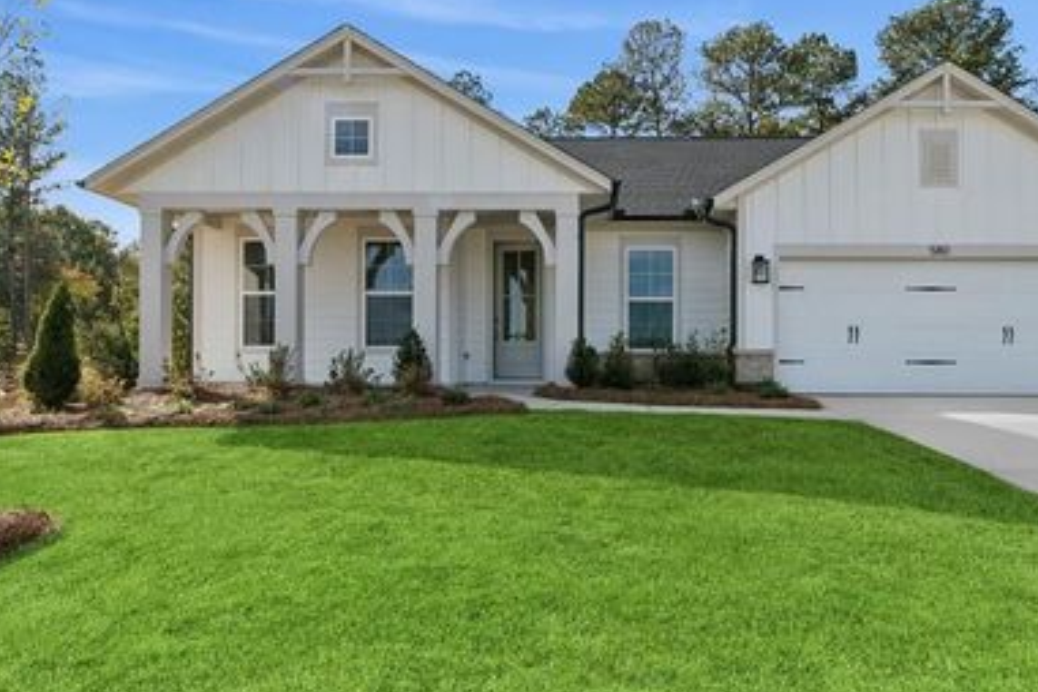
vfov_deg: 57.7
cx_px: 613
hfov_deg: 78.7
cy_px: 290
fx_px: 624
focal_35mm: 22
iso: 100
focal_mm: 11
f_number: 8
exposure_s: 1/200
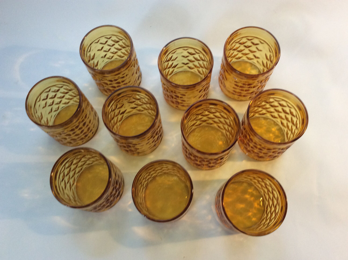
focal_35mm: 32
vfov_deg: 44.1
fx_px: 321
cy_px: 130
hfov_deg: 56.9
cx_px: 174
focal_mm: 3.3
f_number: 2.4
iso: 80
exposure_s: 1/25
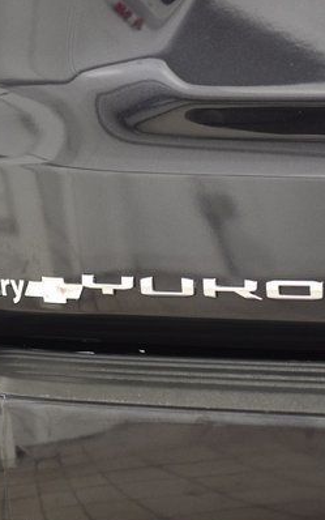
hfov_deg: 7.6
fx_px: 2436
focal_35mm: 172
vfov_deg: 12.2
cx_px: 107
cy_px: 275
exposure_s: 1/30
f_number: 3.2
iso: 1600
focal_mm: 70
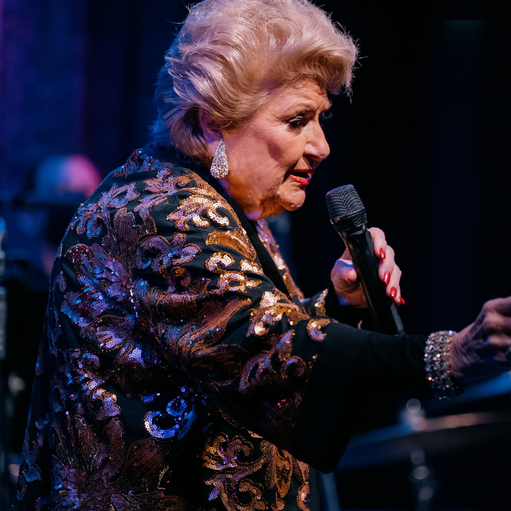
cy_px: 242
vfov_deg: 7.9
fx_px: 3691
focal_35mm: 221
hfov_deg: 7.9
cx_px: 362
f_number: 2.8
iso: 1000
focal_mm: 160
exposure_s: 1/320
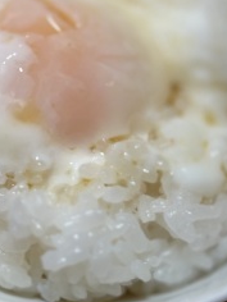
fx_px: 481
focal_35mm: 55
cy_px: 145
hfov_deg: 26.4
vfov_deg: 34.9
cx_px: 71
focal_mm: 5.1
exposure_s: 1/60
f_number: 1.6
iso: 100
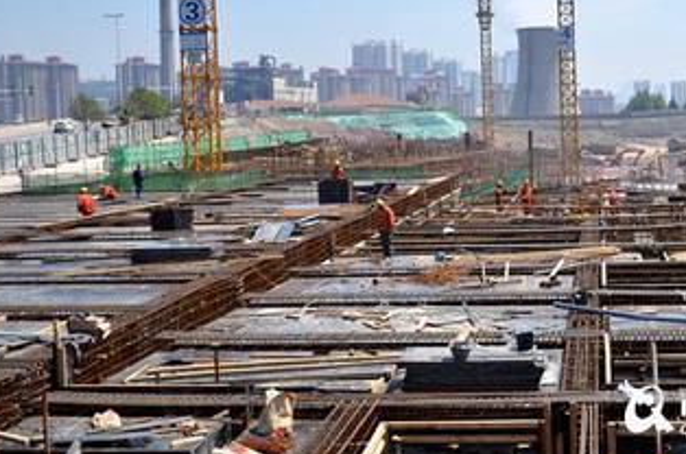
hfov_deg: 35.4
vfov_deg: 24.5
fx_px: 1046
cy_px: 179
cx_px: 529
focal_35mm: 55
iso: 100
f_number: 3.5
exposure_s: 1/1250
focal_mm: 18
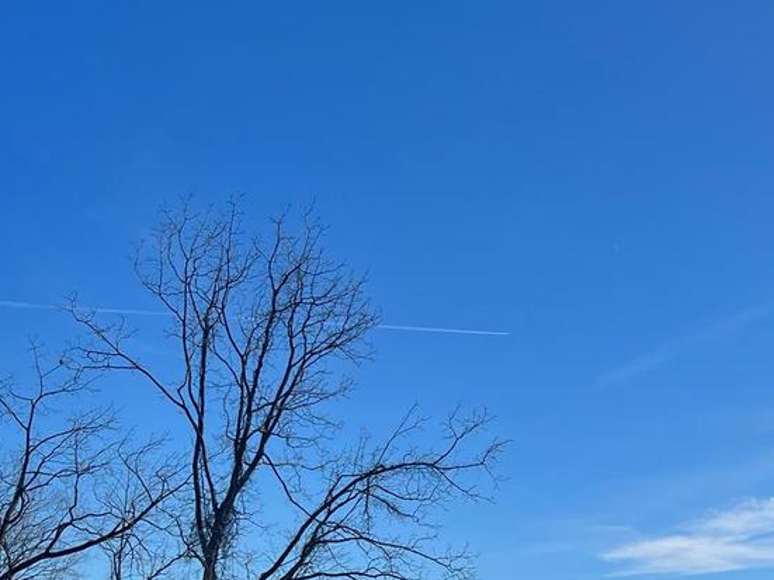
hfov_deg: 27.1
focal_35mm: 68
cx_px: 759
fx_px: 1520
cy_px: 680
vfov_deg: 20.3
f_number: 1.5
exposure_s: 1/5587
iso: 50
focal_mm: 5.7
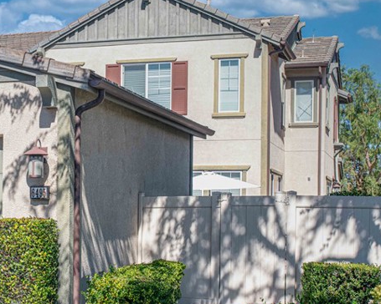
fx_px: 834
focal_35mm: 74
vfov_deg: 20.7
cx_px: 64
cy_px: 120
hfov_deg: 25.2
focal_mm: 35
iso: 500
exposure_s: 1/1000
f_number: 8
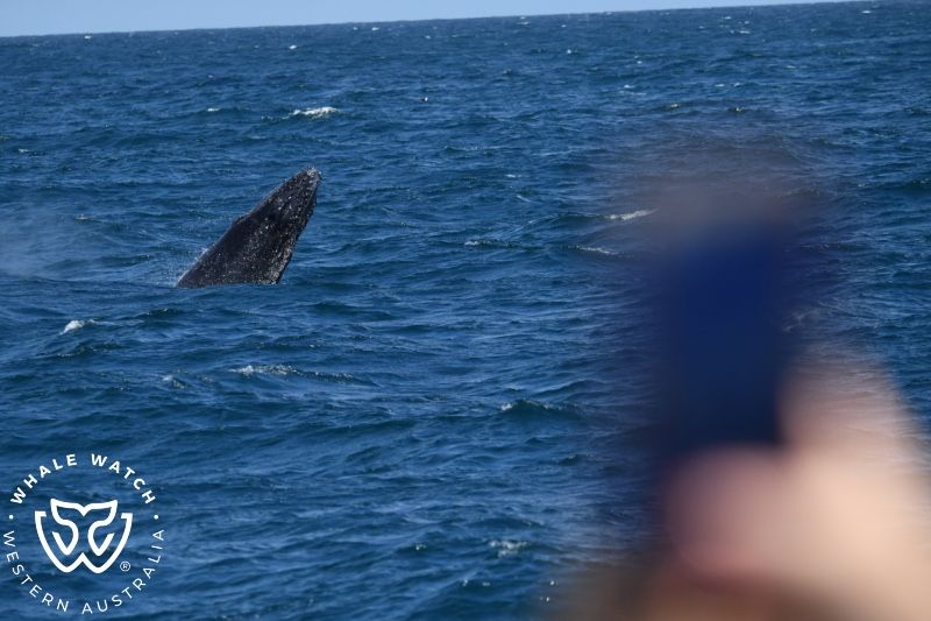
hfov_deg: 7.4
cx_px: 466
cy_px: 310
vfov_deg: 4.9
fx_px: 7239
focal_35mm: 280
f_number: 5.6
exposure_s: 1/8000
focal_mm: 280
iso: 1000
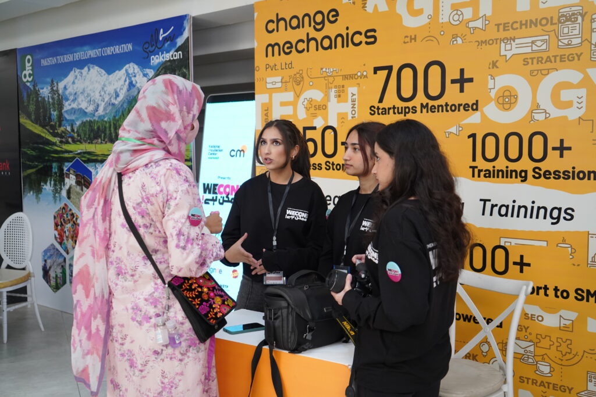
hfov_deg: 51.9
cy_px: 198
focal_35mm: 37
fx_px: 613
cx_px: 298
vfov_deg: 36.0
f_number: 4
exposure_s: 1/200
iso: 3200
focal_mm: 37
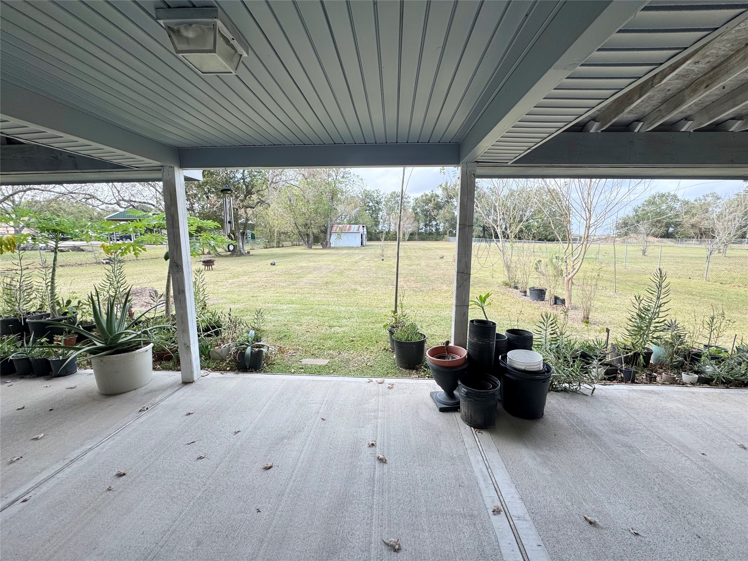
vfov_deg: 85.7
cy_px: 280
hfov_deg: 102.1
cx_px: 374
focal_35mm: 14
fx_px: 303
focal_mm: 2.22
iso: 40
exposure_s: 1/386
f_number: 2.2
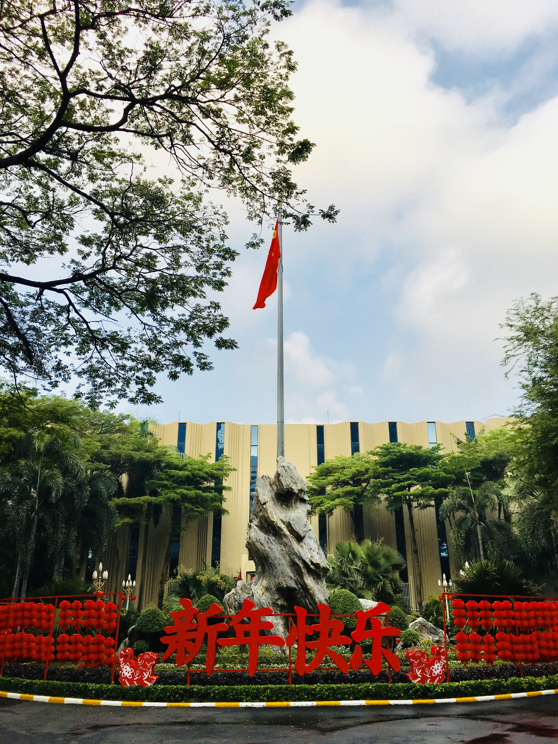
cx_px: 279
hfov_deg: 48.2
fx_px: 623
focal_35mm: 29
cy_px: 372
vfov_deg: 61.7
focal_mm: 4.15
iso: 25
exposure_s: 1/927
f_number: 2.2
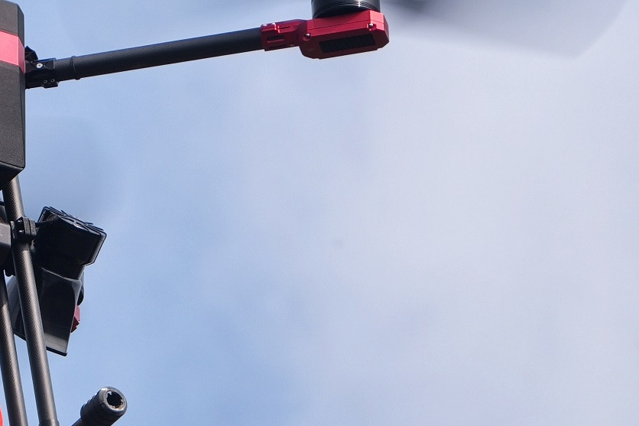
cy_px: 28
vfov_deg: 1.4
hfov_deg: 2.2
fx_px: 16982
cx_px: -87
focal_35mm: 957
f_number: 2.67
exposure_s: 1/233
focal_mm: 52.83
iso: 50
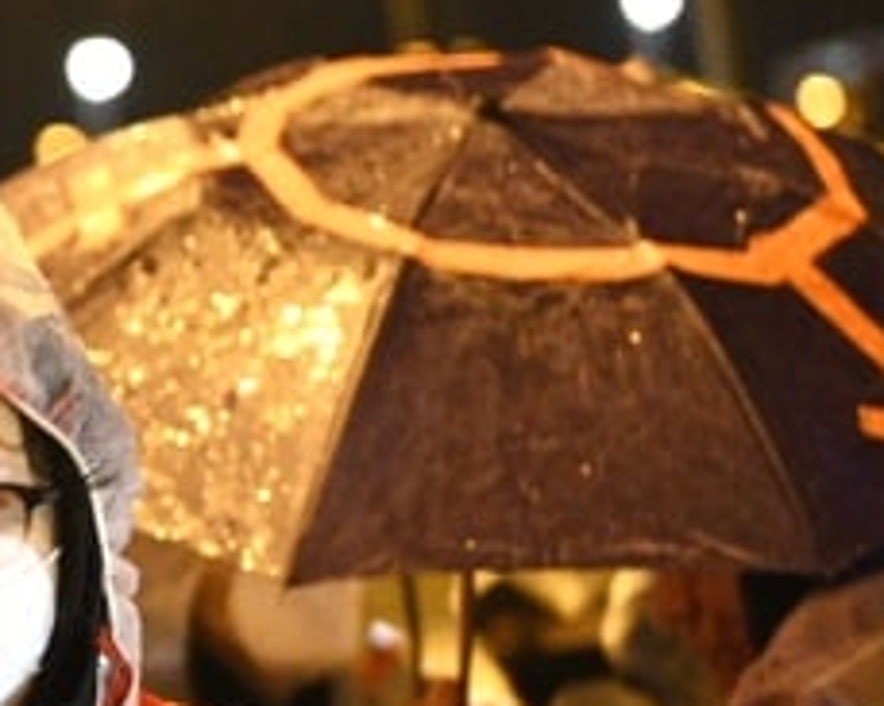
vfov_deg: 5.0
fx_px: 8029
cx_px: -1065
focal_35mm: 307
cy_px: 465
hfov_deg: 6.1
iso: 3200
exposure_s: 1/50
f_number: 1.8
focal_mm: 50
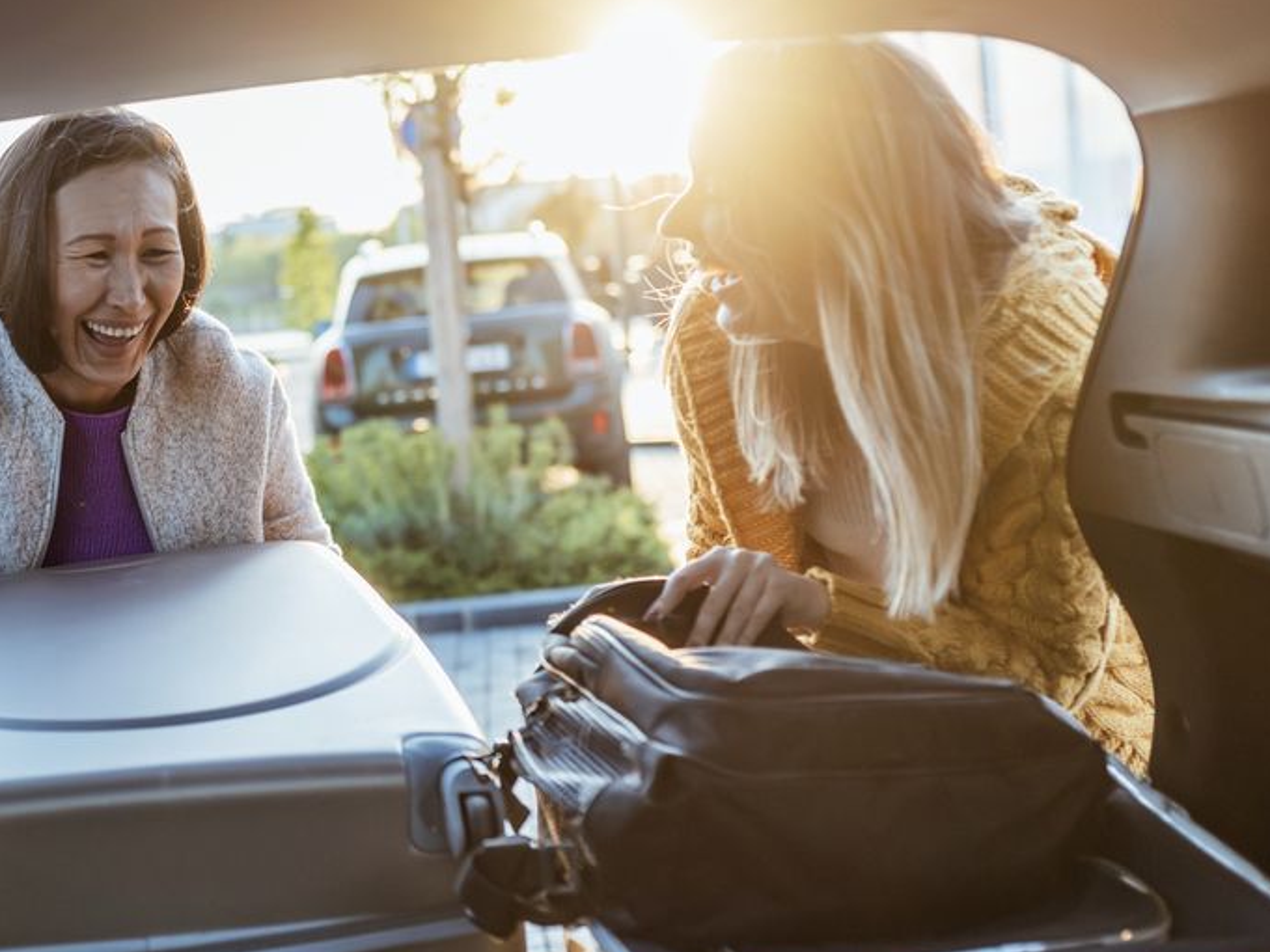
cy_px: 439
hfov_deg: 30.0
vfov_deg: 23.7
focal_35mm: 62
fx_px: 2275
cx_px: 151
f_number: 2.2
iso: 200
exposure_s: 1/400
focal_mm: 35
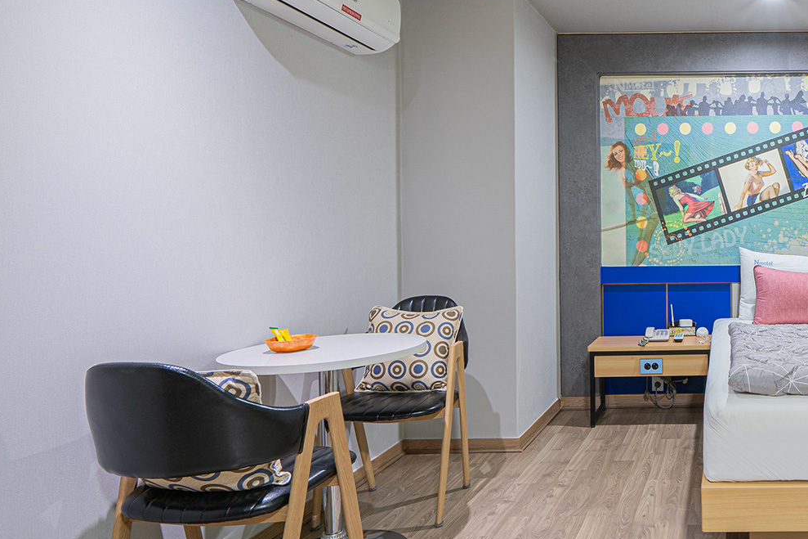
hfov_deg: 55.2
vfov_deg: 44.8
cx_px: 728
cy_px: 224
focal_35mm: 29
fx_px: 651
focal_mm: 14
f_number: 10
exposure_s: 2.5
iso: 100
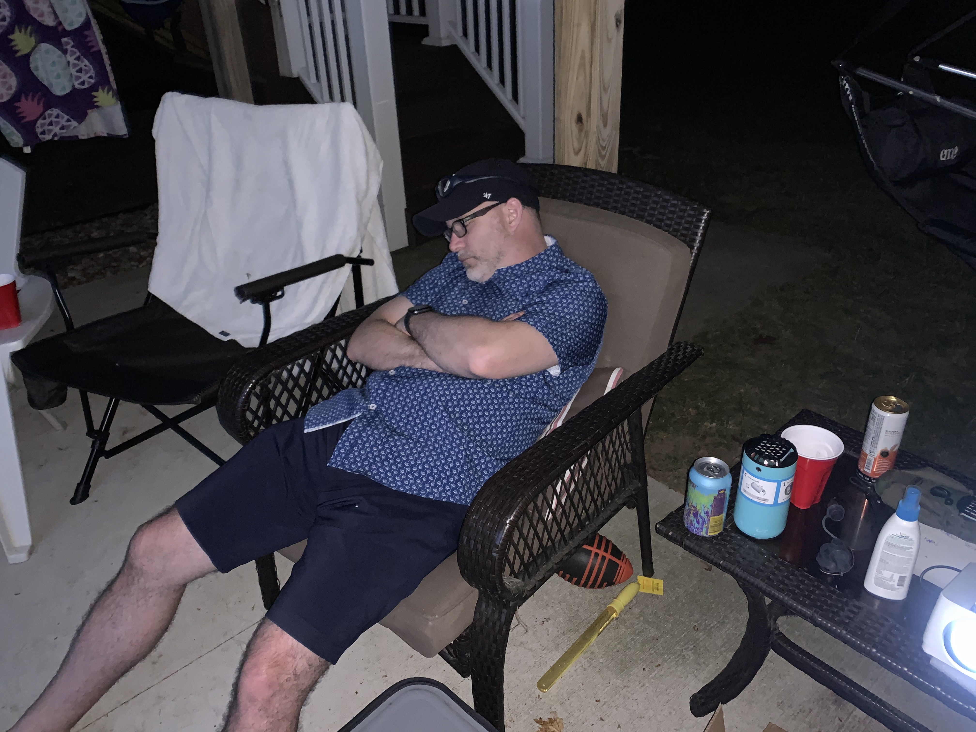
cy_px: 366
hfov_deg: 67.3
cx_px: 488
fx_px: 733
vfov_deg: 53.1
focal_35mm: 26
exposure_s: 1/4
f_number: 1.8
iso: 400
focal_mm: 4.25
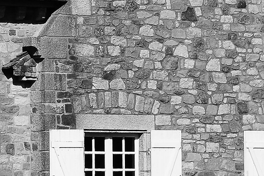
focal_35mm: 276
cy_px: 25
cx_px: -3
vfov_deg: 5.0
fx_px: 2024
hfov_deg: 7.4
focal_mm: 50
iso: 200
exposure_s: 1/250
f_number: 14
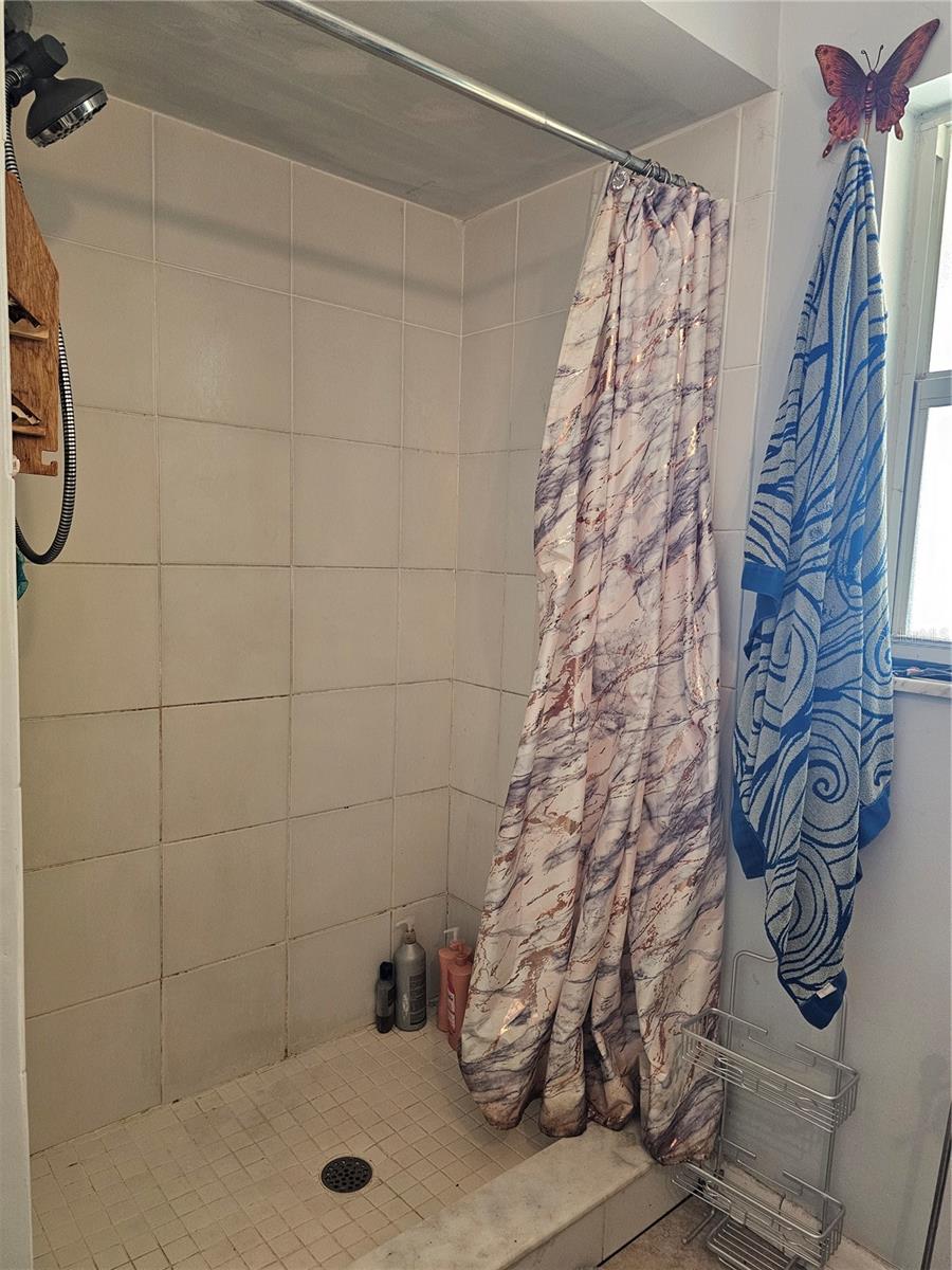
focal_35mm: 23
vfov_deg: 73.9
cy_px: 635
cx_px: 476
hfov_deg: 58.9
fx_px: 843
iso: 500
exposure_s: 1/120
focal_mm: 6.3
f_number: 1.7
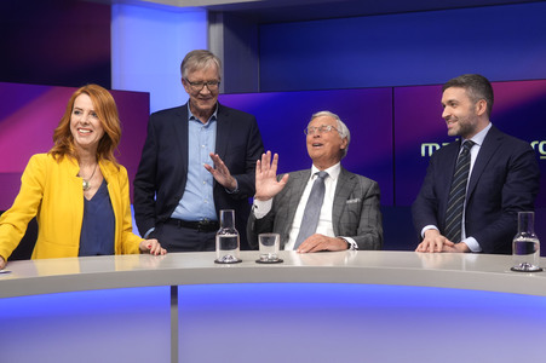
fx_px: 682
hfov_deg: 43.6
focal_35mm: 45
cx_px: 273
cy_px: 182
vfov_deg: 29.8
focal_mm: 30
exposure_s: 1/250
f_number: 2.2
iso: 640
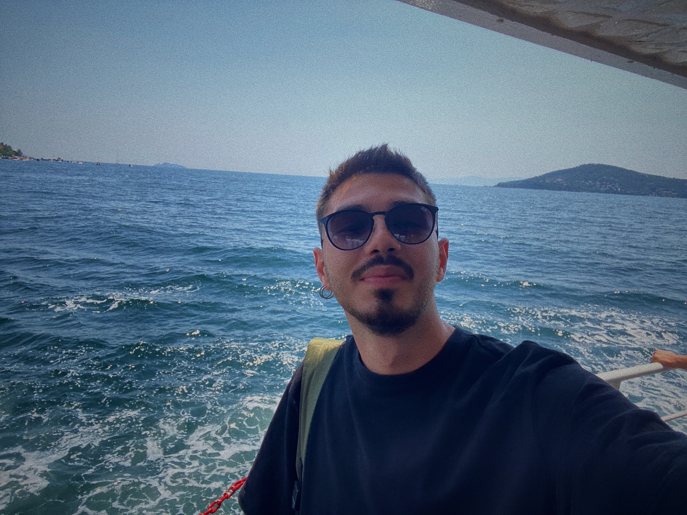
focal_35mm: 23
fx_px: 456
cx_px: 344
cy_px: 258
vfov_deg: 58.9
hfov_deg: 73.9
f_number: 2.2
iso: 25
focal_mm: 2.71
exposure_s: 1/378
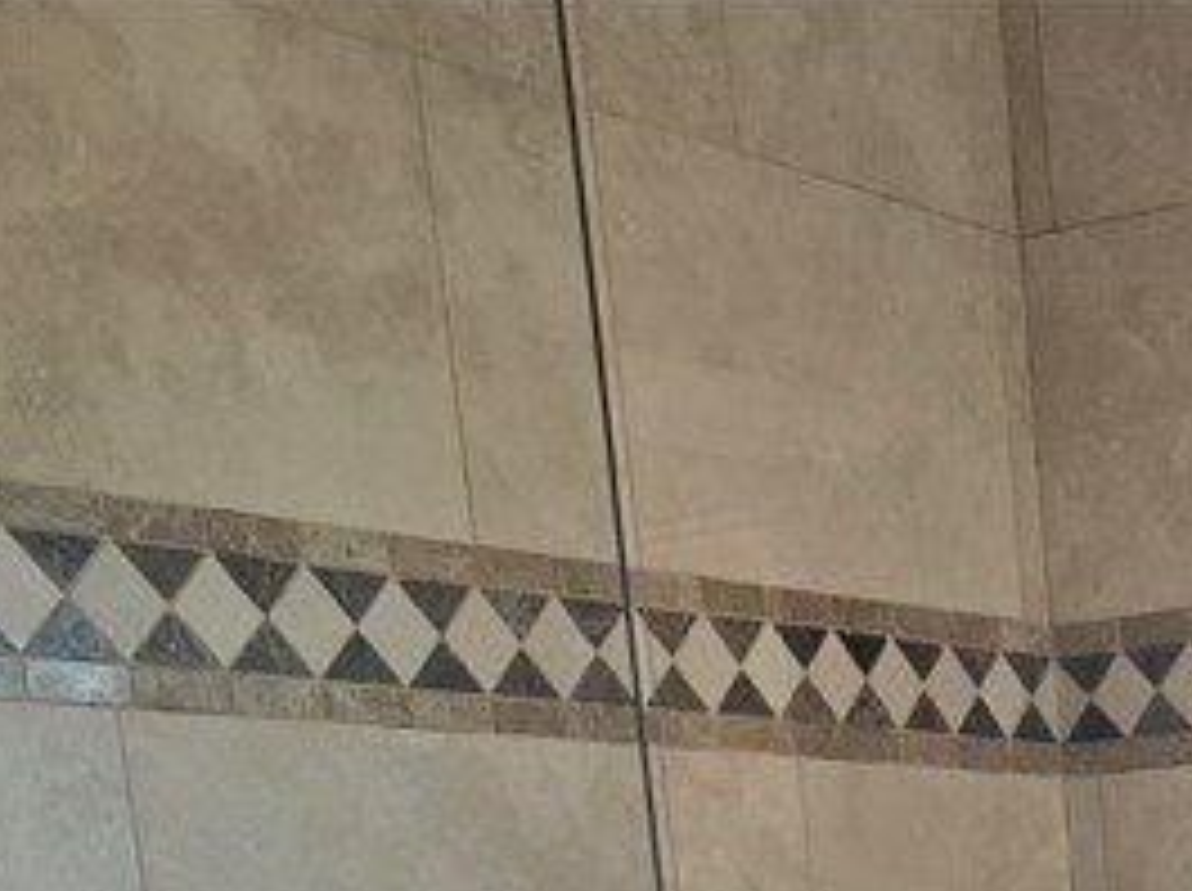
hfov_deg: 20.4
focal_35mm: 89
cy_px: 1719
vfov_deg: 14.2
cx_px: 1484
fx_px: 3061
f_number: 1.8
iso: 125
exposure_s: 1/180
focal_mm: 5.4
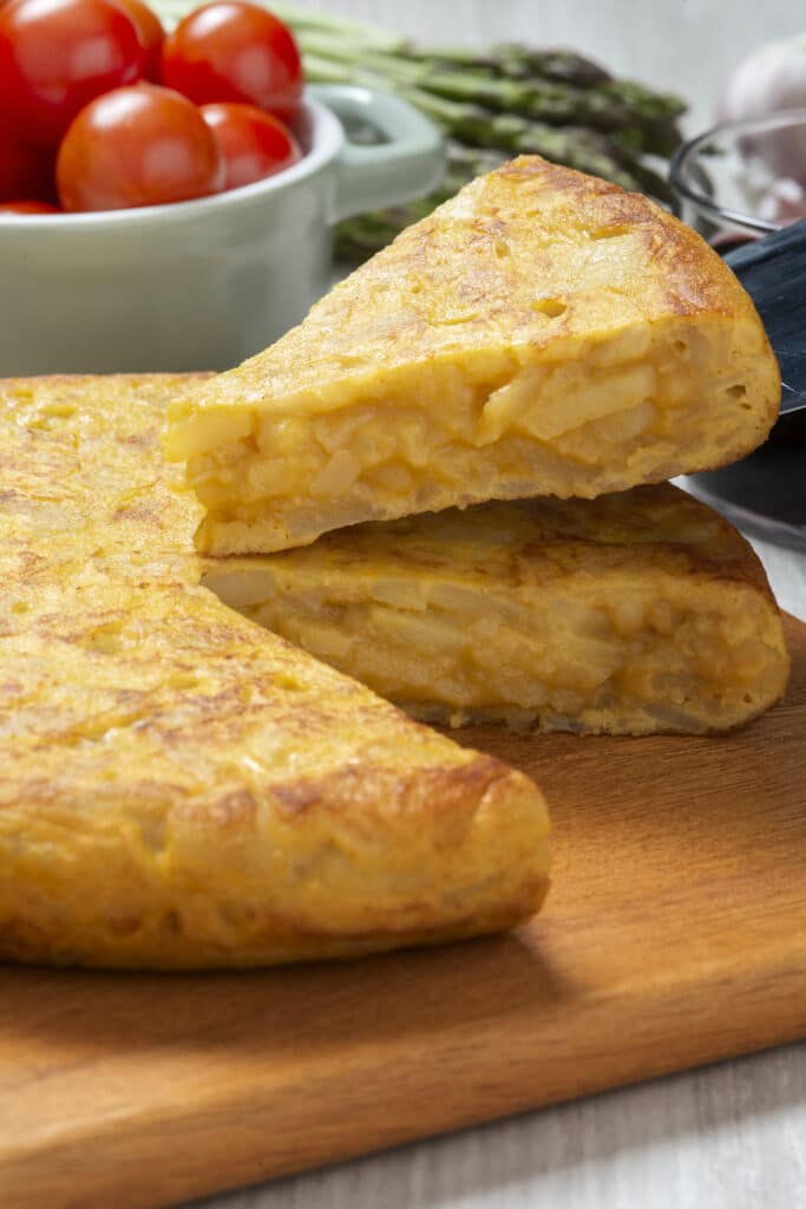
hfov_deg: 13.0
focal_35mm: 105
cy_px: 604
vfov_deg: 19.5
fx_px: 3525
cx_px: 403
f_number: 20
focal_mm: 105
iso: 800
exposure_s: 1/125
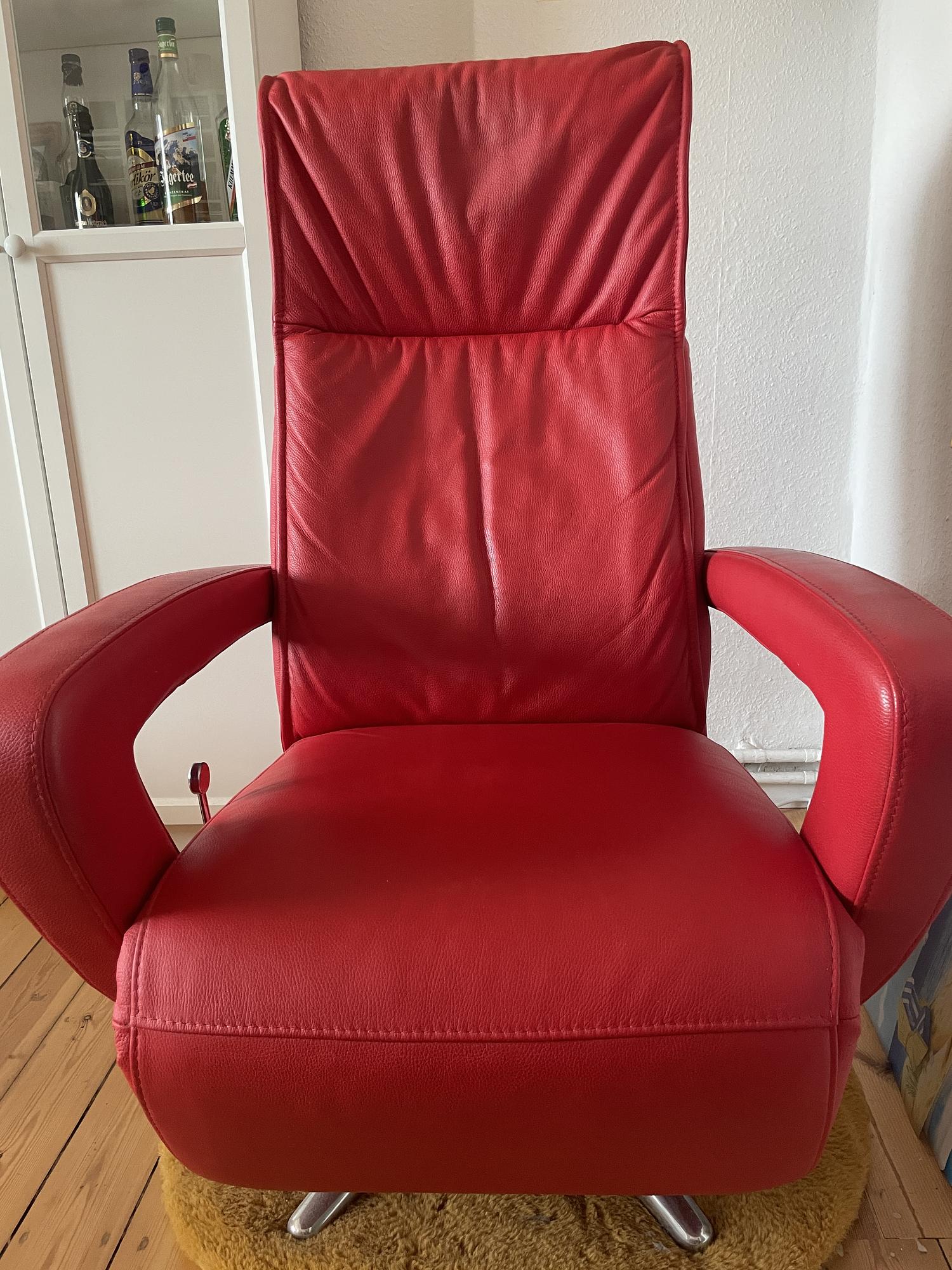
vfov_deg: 67.3
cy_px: 635
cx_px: 476
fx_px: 953
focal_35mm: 26
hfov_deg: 53.1
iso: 320
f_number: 1.6
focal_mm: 4.2
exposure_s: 1/60
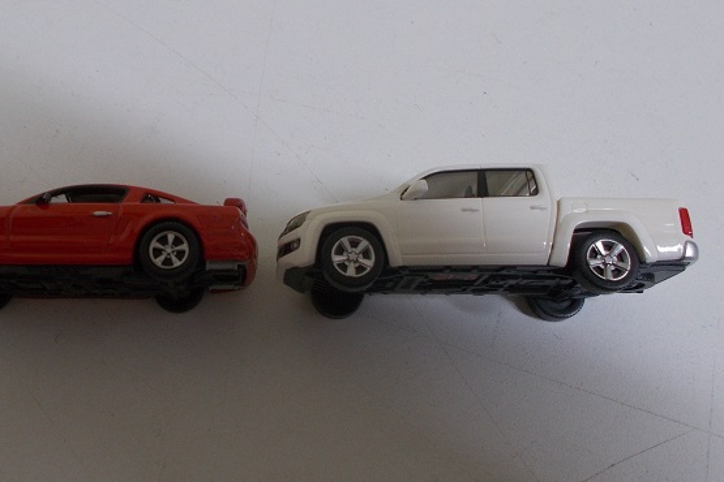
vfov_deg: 34.1
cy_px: 194
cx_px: 249
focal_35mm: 39
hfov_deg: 48.8
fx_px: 784
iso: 140
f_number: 3.2
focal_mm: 4.6
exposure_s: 1/25
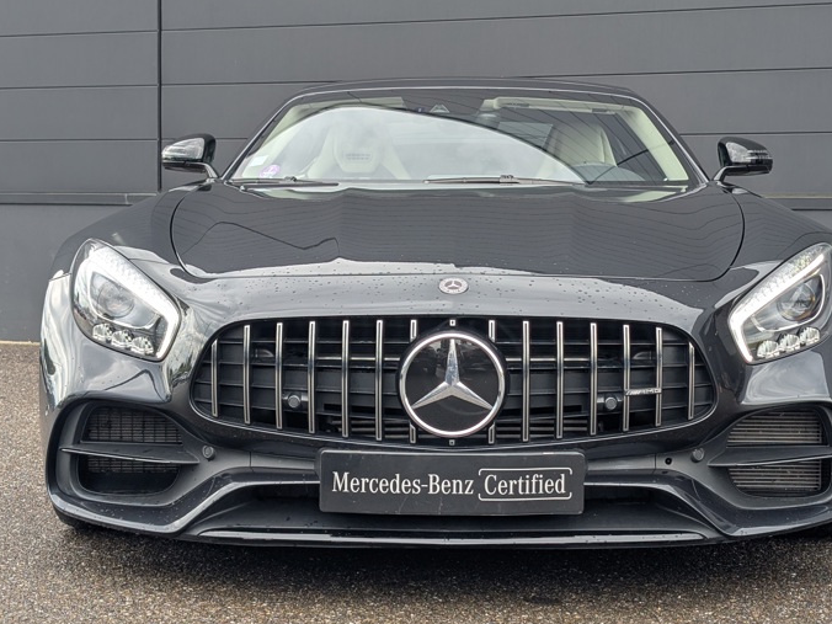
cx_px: 460
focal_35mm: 58
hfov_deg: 33.2
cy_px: 279
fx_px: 1394
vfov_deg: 25.2
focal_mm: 6.9
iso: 19
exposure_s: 1/165
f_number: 1.68
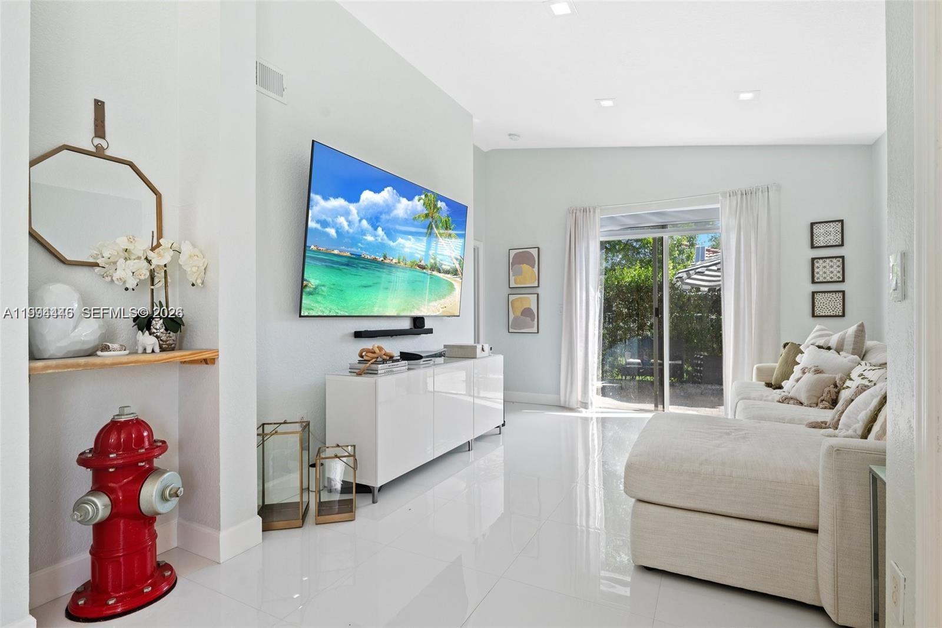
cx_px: 471
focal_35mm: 17
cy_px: 314
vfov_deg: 70.5
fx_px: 445
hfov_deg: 93.3
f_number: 8
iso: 200
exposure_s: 1/25
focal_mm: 17
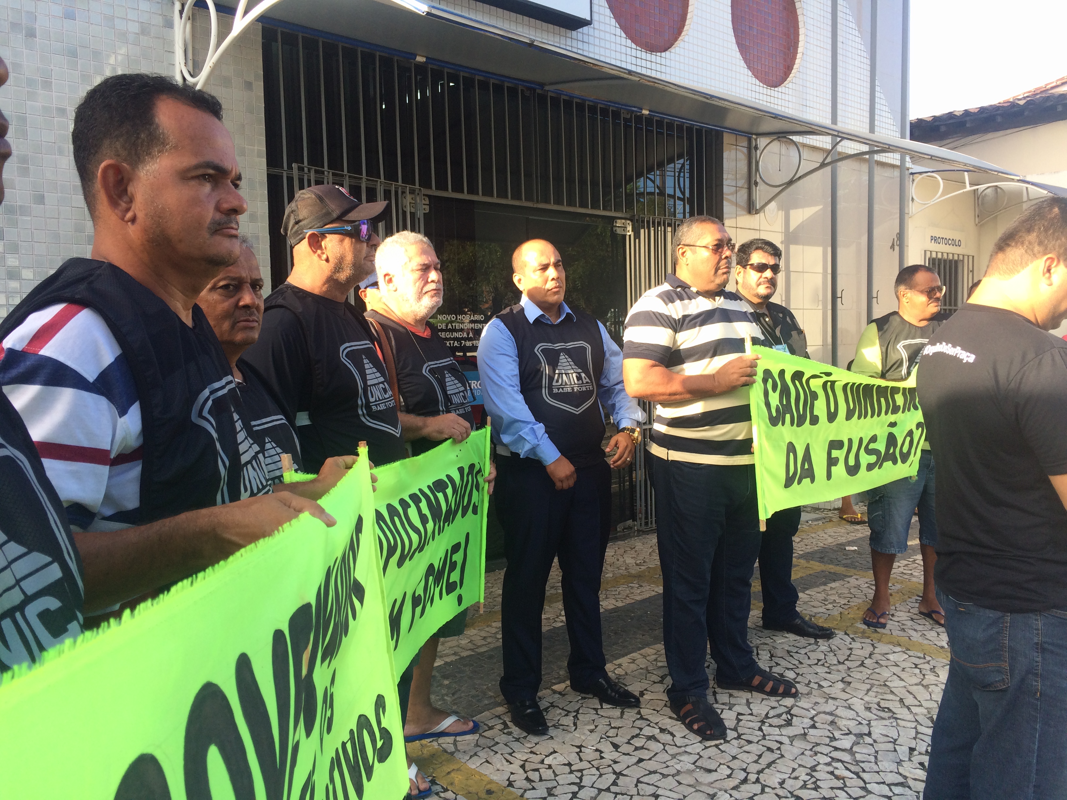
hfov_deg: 61.7
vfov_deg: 48.2
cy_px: 400
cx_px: 534
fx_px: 894
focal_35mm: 29
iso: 32
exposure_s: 1/265
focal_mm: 4.15
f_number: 2.2
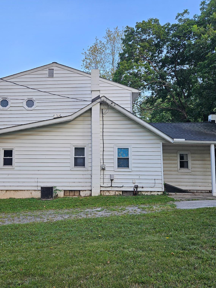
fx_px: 258
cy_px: 143
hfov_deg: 45.2
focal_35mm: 31
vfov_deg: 58.3
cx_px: 88
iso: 25
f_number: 1.8
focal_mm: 5.4
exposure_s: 1/170
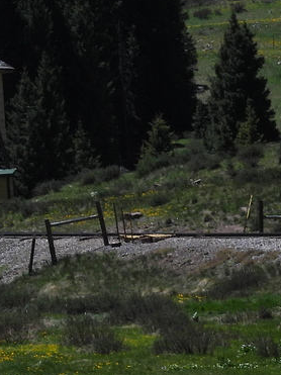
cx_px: -205
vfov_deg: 2.6
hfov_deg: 2.0
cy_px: 138
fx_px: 8220
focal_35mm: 759
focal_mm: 39.3
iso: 100
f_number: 5
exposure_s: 1/1600
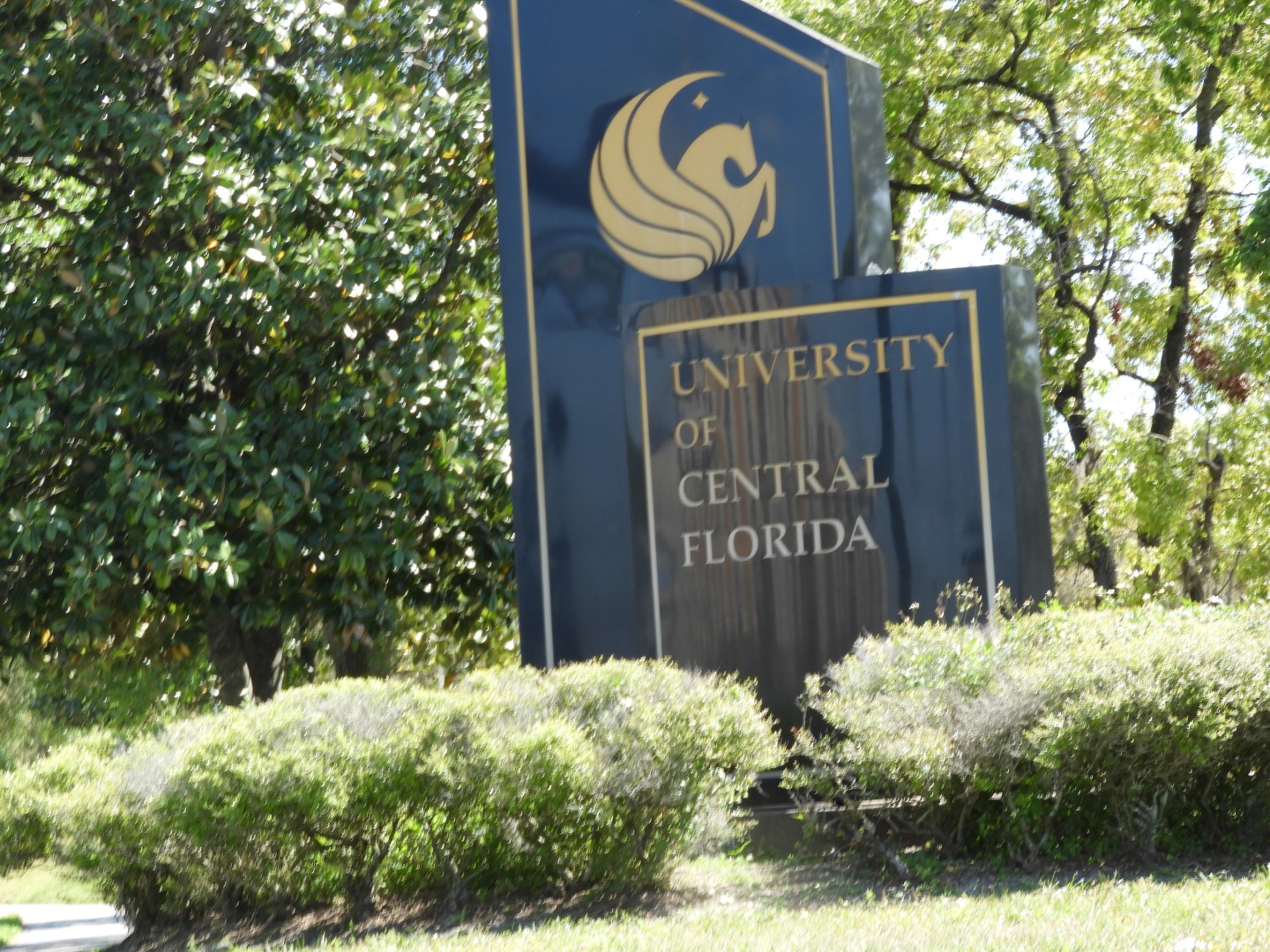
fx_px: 4219
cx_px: 635
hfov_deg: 17.1
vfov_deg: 12.9
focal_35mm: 115
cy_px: 476
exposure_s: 1/100
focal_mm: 20.6
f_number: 5
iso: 100
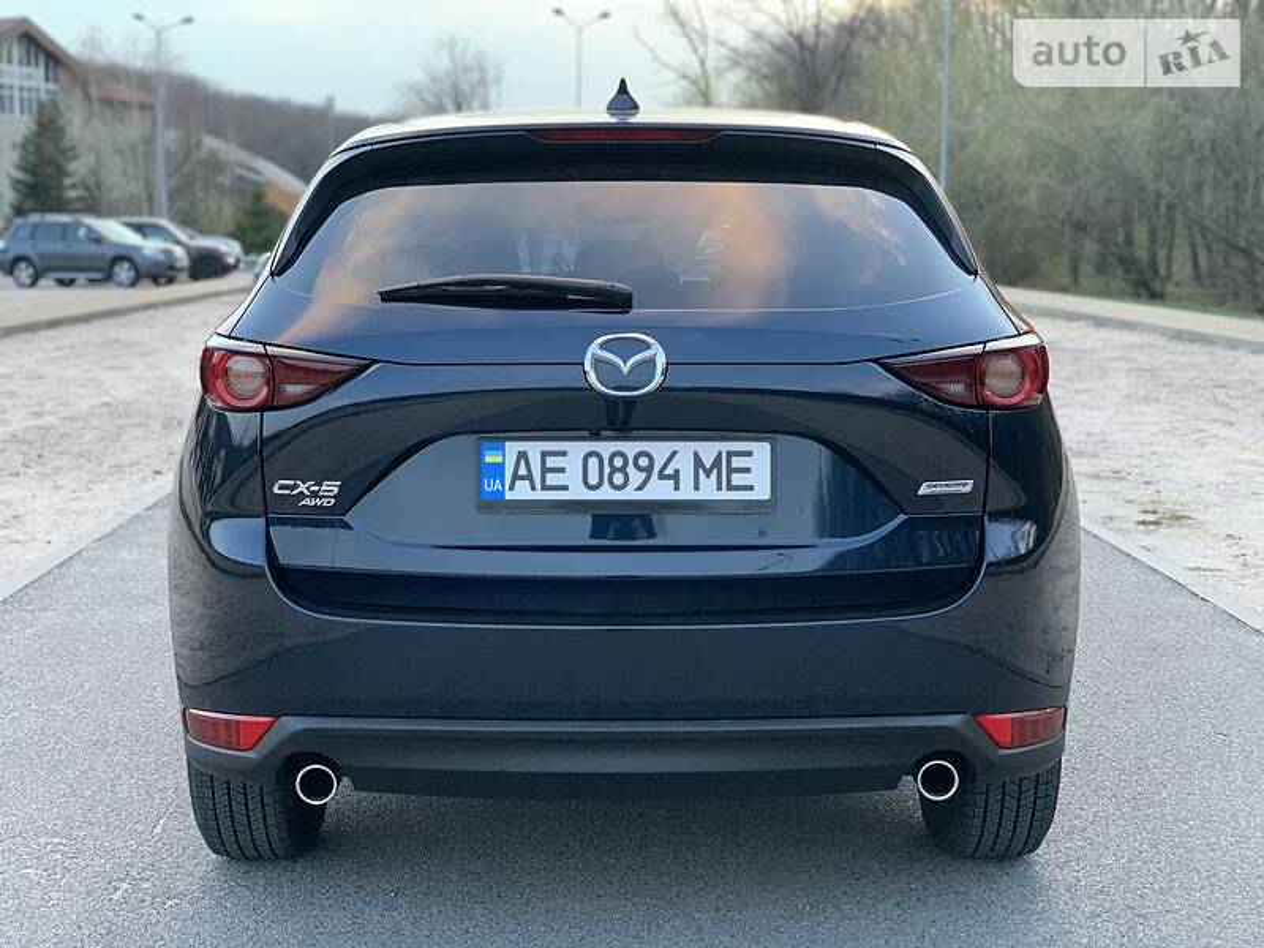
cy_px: 474
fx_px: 1899
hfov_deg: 36.8
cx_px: 632
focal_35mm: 52
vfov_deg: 28.0
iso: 200
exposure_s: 1/60
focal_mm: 6
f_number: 2.4
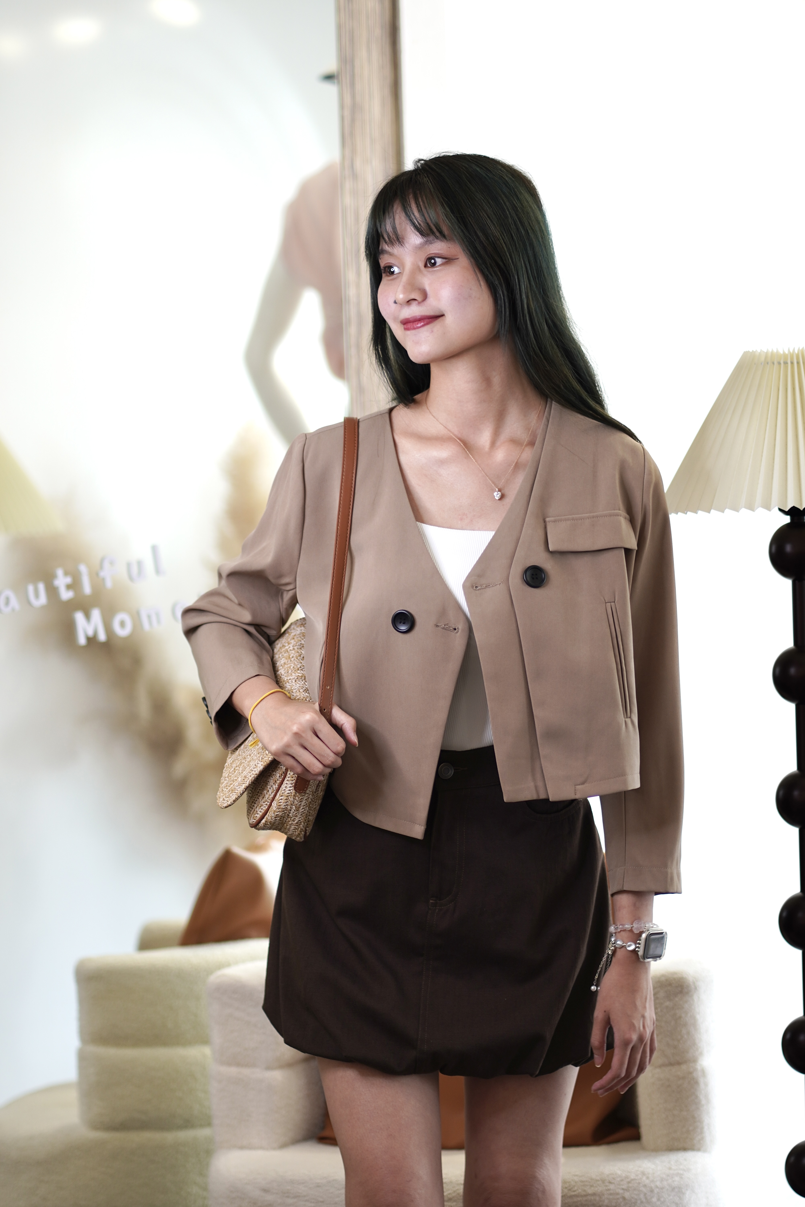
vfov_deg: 16.1
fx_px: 4276
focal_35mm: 128
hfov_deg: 10.8
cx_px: 402
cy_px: 604
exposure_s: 1/160
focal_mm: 85
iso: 125
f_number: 1.8
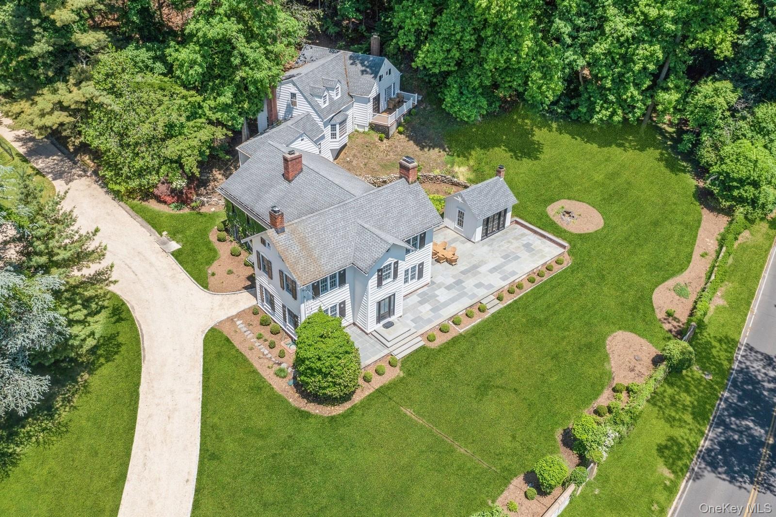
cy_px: 258
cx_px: 388
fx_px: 603
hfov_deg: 65.5
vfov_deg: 46.4
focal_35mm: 28
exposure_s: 1/60
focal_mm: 10.26
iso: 100
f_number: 4
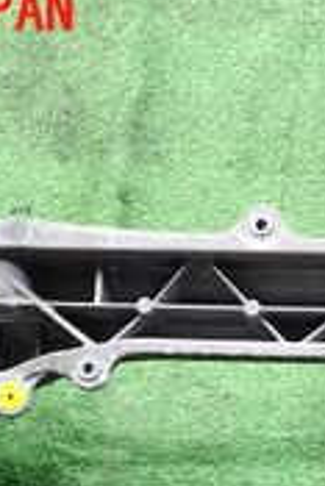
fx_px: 1203
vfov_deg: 21.1
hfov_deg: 14.8
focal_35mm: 89
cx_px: 403
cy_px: 603
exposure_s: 1/160
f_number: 2.8
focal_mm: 4.5
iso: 100
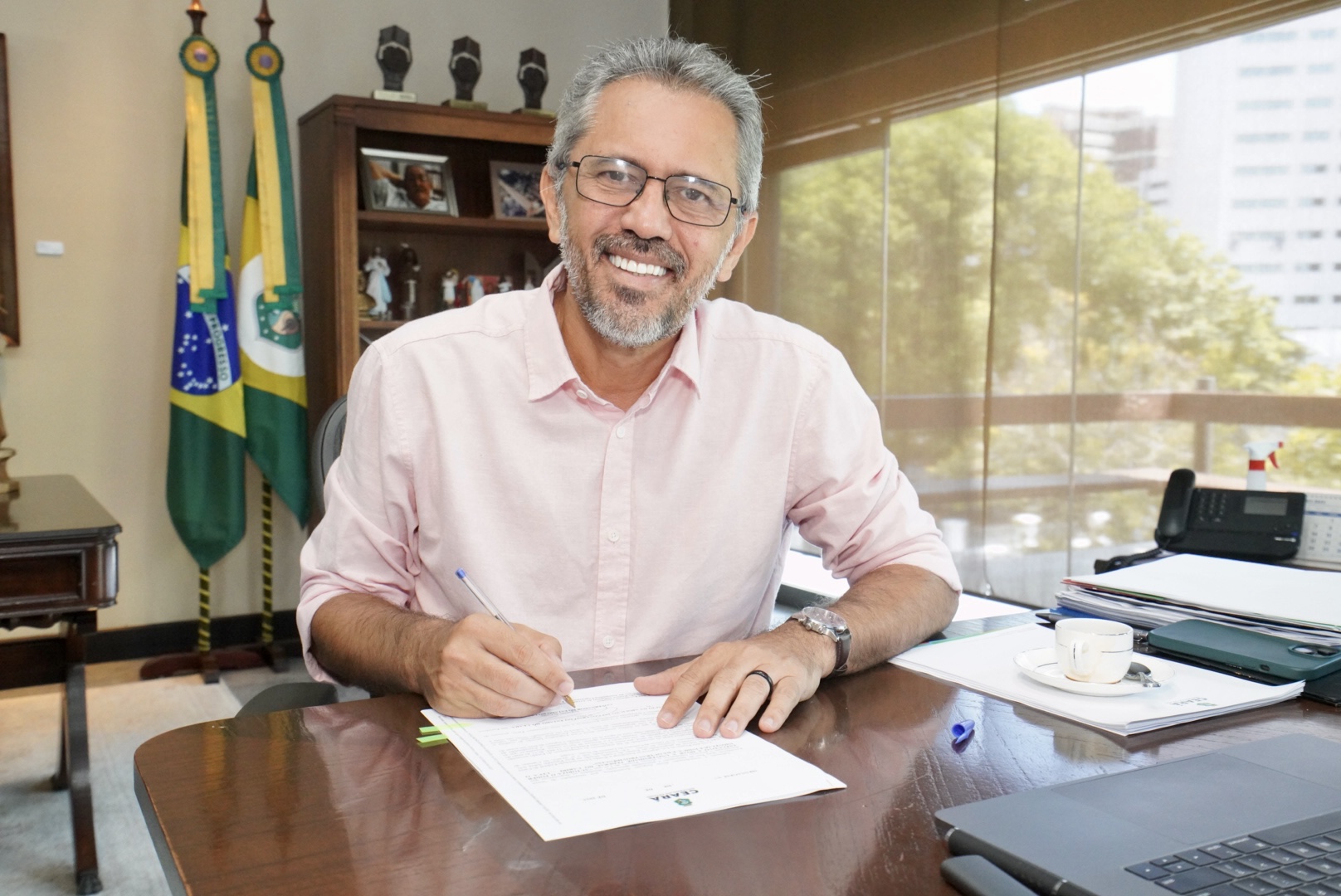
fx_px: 1267
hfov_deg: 55.8
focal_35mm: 34
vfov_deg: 38.9
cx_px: 670
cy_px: 448
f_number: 7.1
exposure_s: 1/160
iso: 8000
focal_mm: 34
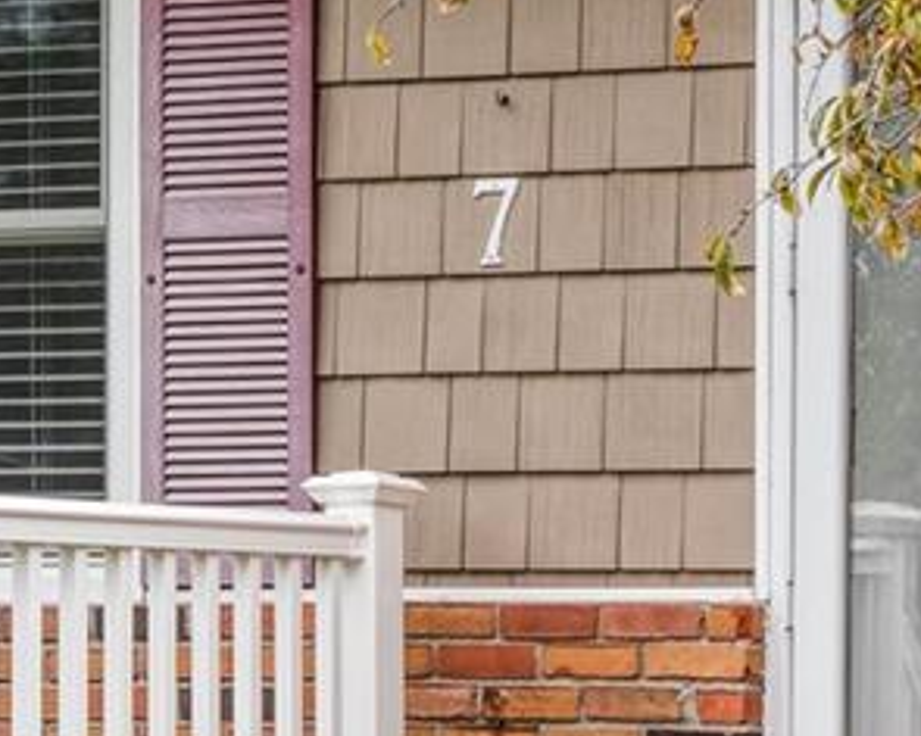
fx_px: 6215
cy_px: 653
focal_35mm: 228
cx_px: 1124
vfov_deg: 6.8
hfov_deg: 8.4
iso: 100
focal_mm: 35
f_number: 7.1
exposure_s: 1/30
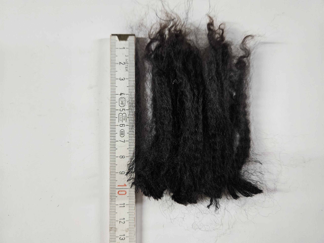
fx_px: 215
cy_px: 122
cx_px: 162
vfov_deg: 58.9
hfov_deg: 73.9
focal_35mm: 23
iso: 640
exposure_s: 1/100
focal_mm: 5.4
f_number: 1.8
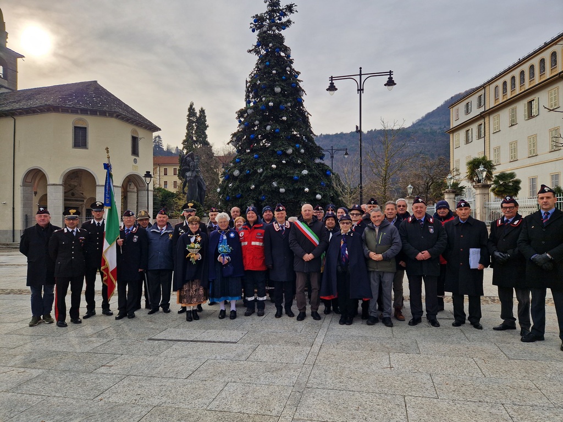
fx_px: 374
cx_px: 282
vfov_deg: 58.9
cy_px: 211
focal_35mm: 23
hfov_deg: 73.9
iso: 50
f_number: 1.8
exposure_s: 1/1244
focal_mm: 5.4
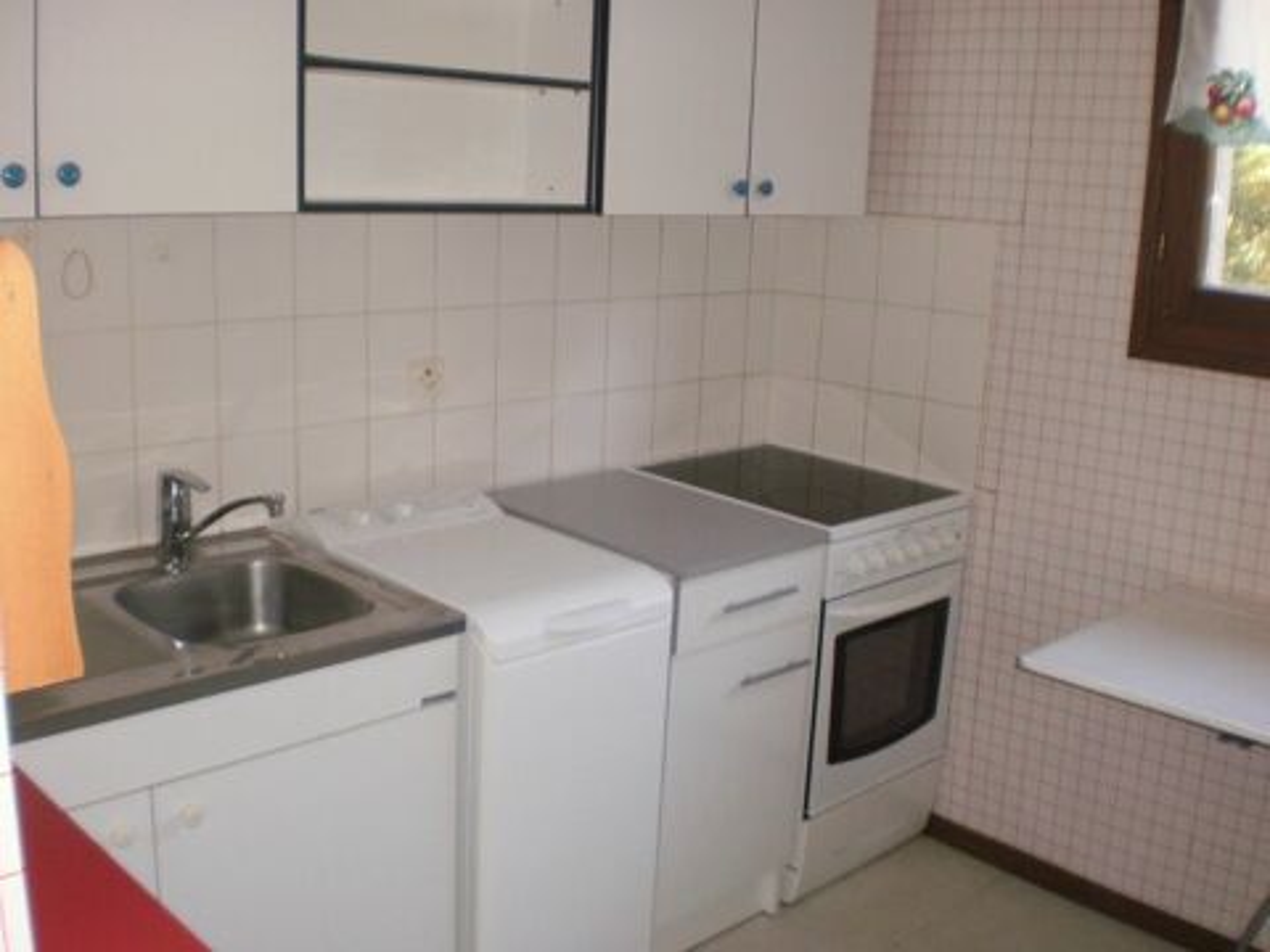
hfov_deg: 51.4
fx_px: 1321
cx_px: 635
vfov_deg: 39.7
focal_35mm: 36
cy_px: 476
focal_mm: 6.3
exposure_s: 1/30
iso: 125
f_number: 3.1
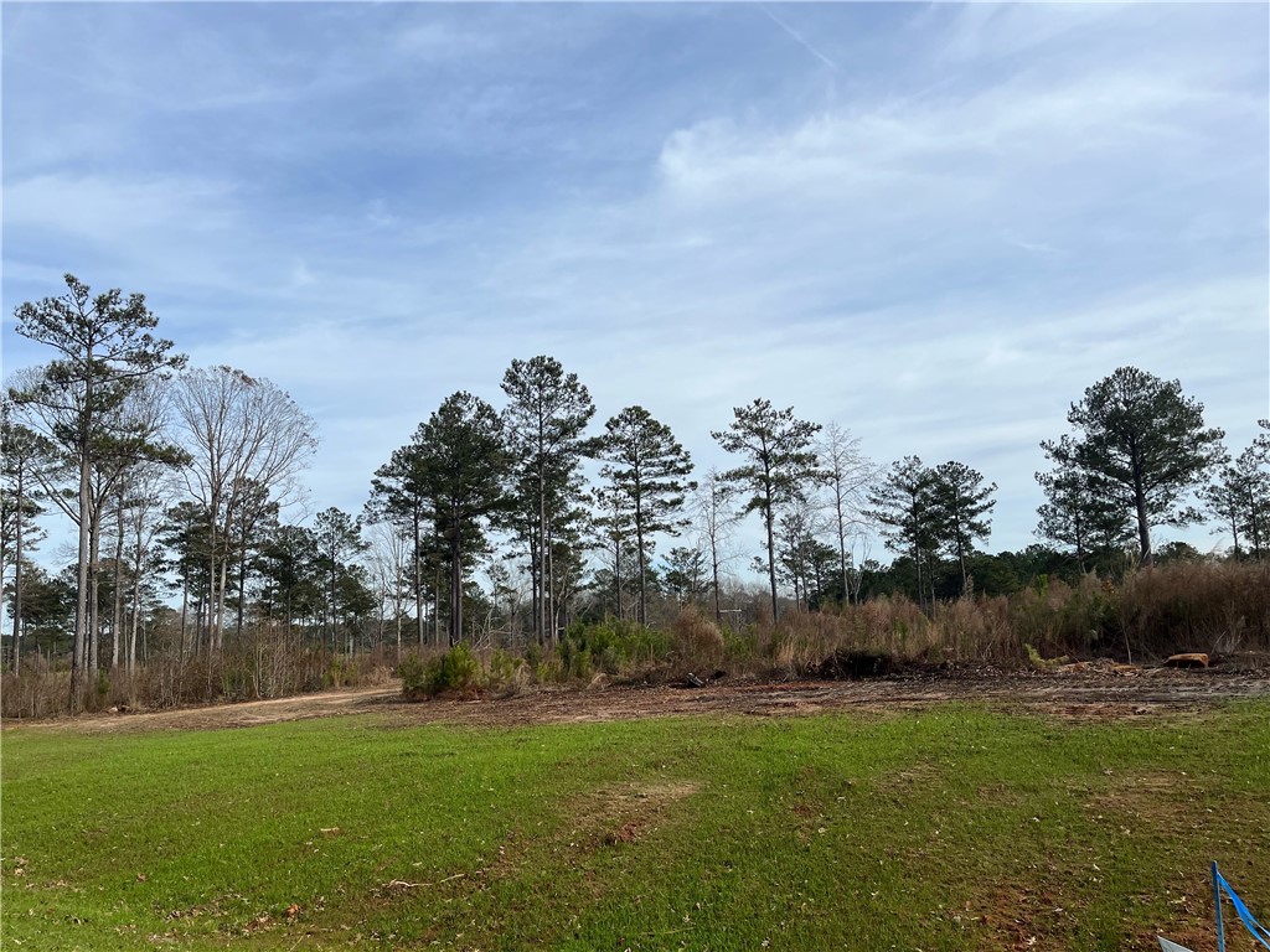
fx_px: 954
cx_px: 635
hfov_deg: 67.3
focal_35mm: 26
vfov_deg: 53.1
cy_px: 476
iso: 50
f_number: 1.6
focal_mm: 5.1
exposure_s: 1/4651
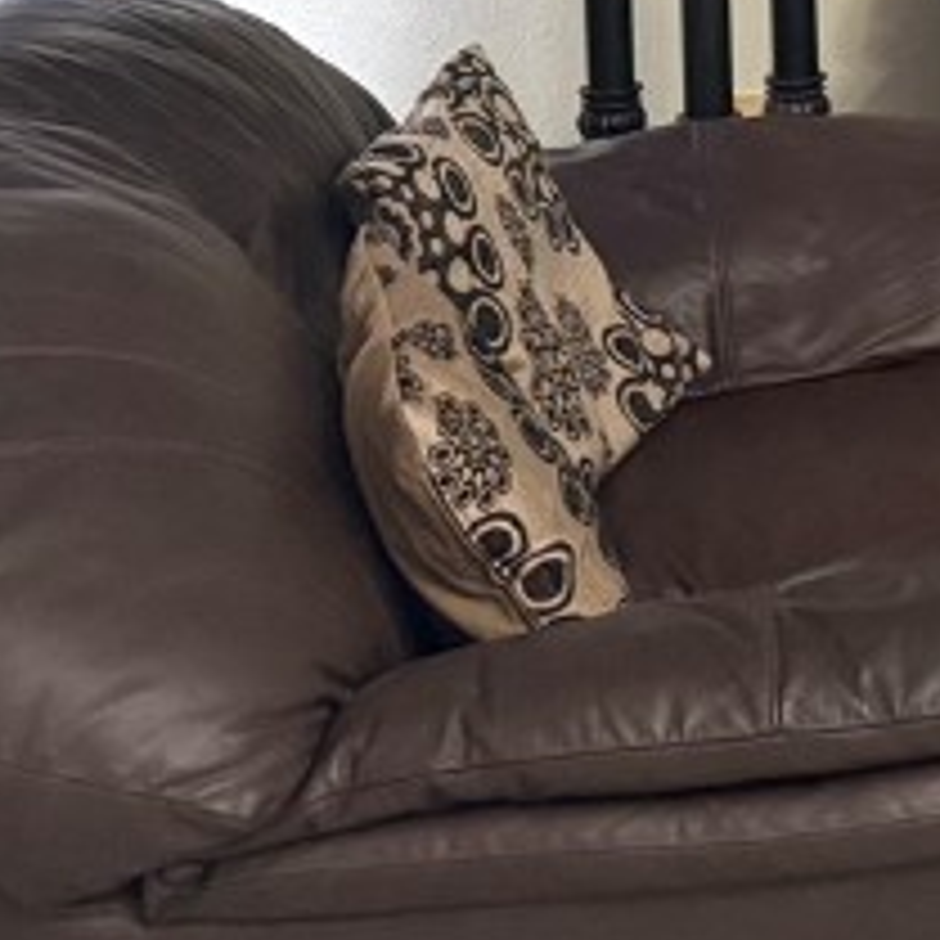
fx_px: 3195
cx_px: 2217
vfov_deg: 15.9
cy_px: -283
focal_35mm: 104
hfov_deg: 13.0
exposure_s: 1/60
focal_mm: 6.76
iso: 500
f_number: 1.78
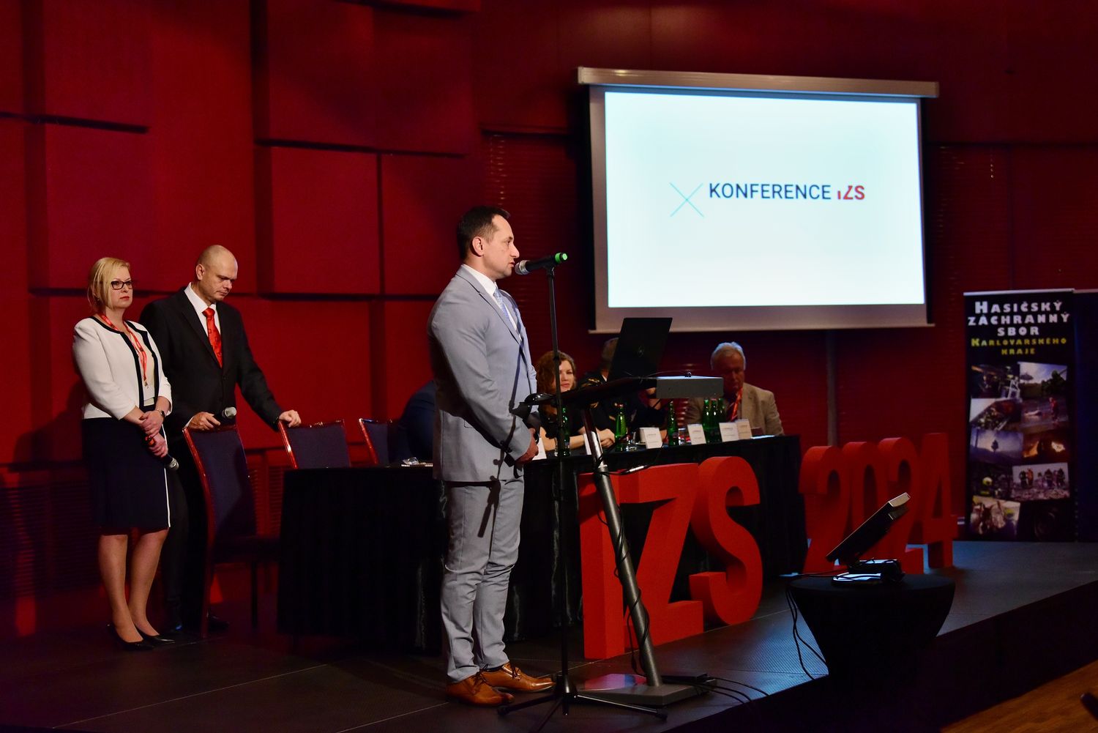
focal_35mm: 70
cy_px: 366
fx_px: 2135
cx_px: 549
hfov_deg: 28.8
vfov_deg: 19.5
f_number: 3.2
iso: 5000
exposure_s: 1/500
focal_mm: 70
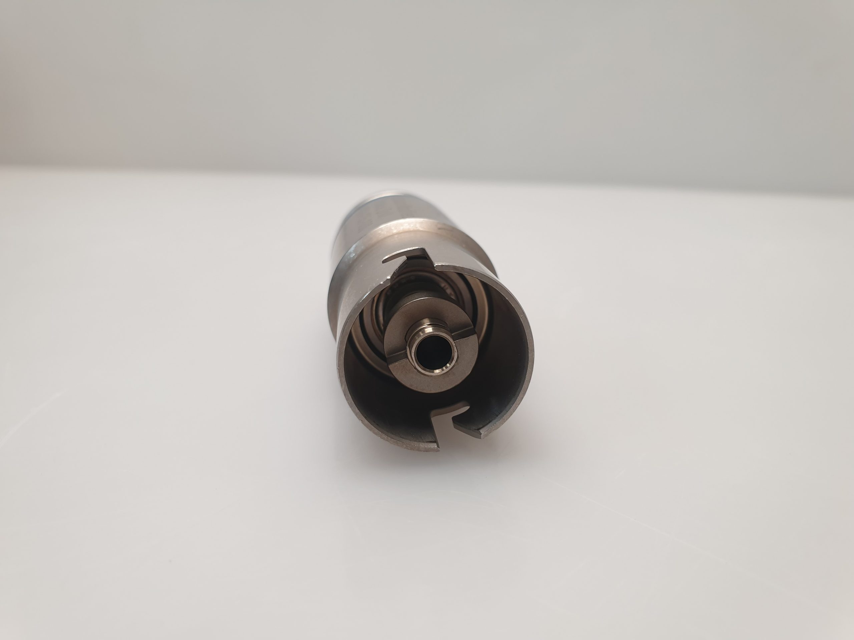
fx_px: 641
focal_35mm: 26
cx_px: 427
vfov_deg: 53.1
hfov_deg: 67.3
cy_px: 320
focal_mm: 4.3
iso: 80
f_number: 2.4
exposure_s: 1/50
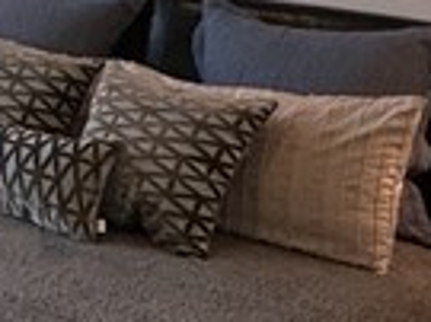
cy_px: -233
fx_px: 1319
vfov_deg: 12.8
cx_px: -457
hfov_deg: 14.8
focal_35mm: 106
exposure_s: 1/120
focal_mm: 2.22
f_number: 2.2
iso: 100
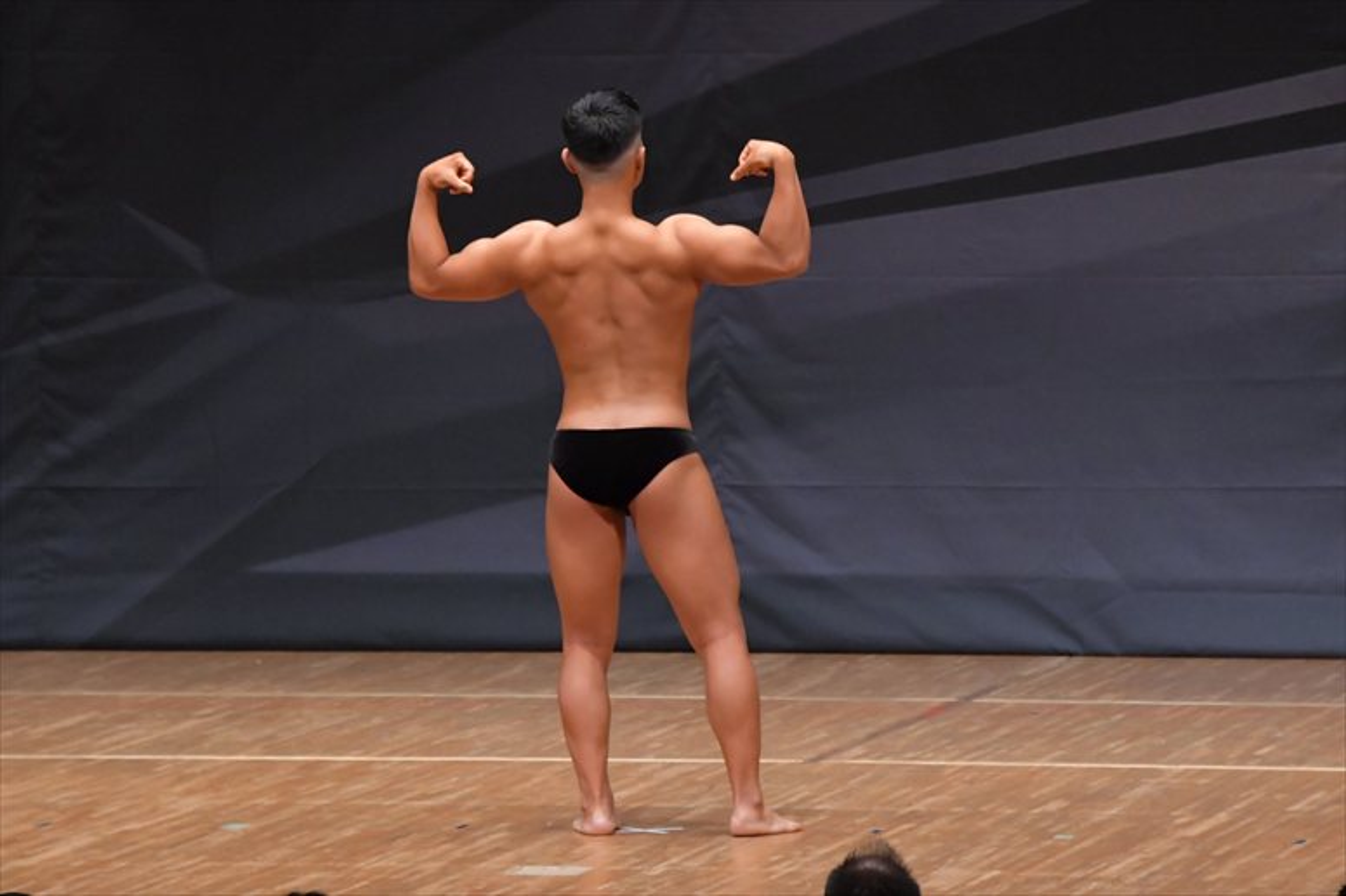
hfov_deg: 7.6
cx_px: 673
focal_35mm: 270
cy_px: 448
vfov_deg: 5.1
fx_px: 10090
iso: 6400
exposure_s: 1/400
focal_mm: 180
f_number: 5.6
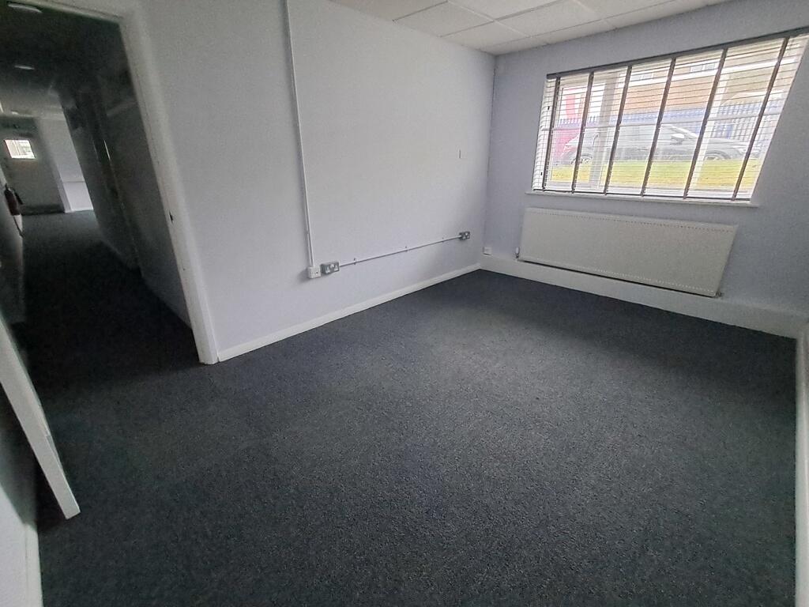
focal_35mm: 16
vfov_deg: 78.1
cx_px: 404
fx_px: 374
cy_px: 304
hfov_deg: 94.5
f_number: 2.2
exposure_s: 1/20
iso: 640
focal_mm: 1.64
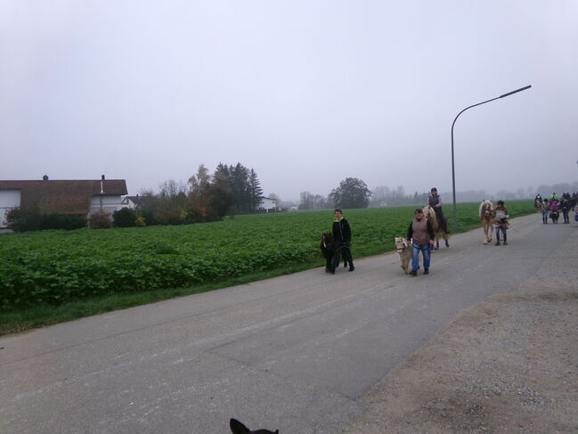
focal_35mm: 24
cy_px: 217
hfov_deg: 71.6
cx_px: 289
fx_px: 401
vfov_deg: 56.8
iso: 100
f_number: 3.7
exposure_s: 1/140
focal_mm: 4.3
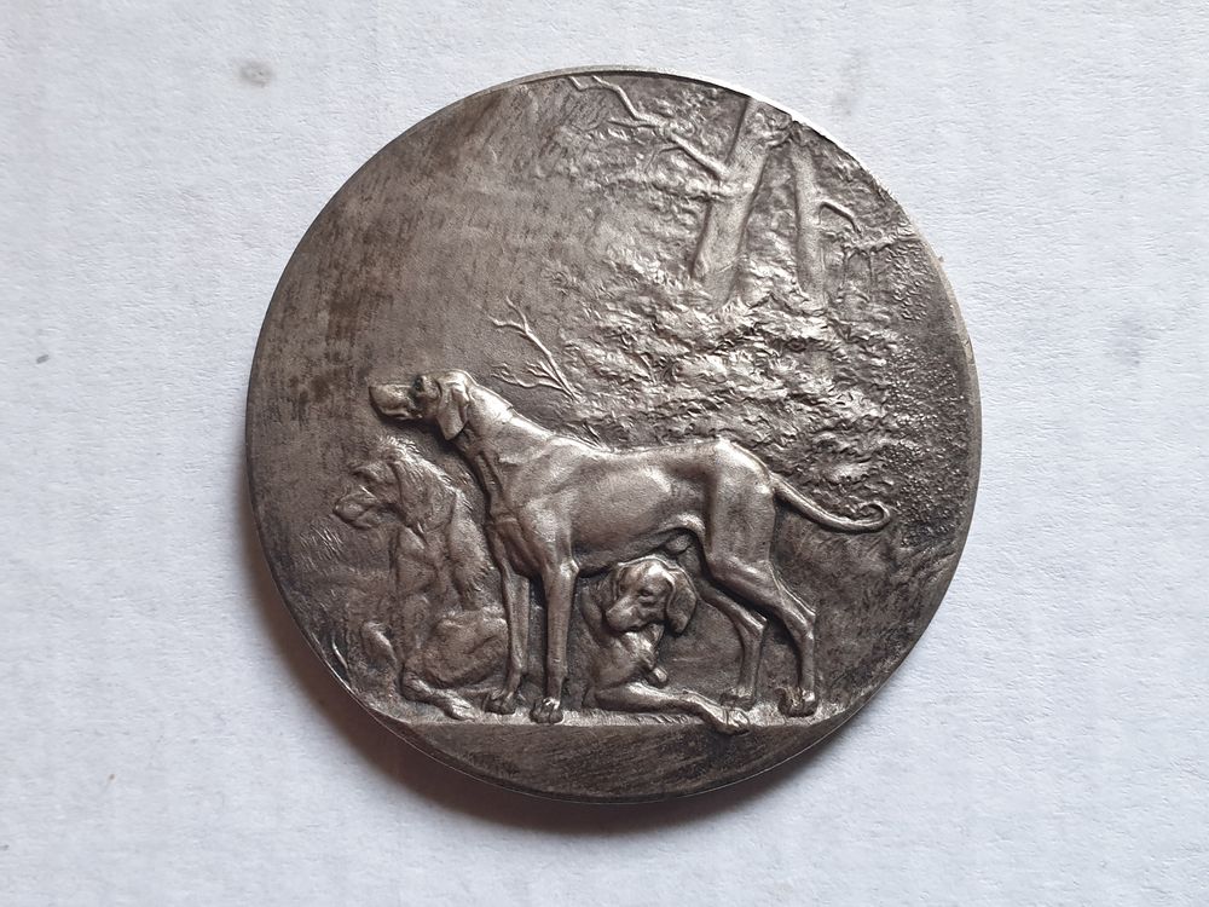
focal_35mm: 26
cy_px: 454
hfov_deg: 67.3
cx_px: 604
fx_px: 908
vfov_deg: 53.1
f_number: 2.4
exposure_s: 1/28
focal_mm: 4.3
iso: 250
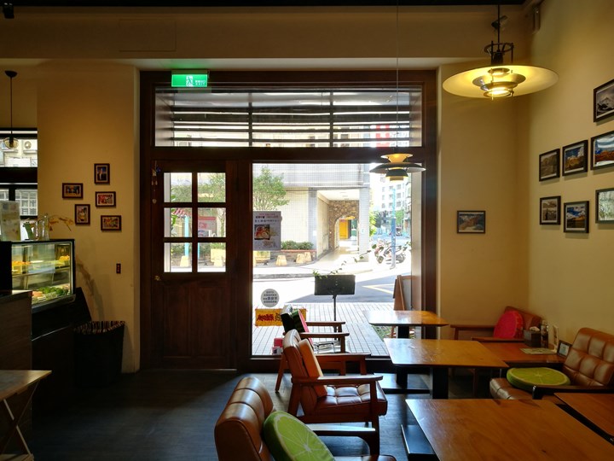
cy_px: 230
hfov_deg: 65.3
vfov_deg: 51.4
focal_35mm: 27
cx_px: 307
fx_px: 479
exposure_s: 1/60
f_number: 2.2
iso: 100
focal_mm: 4.5
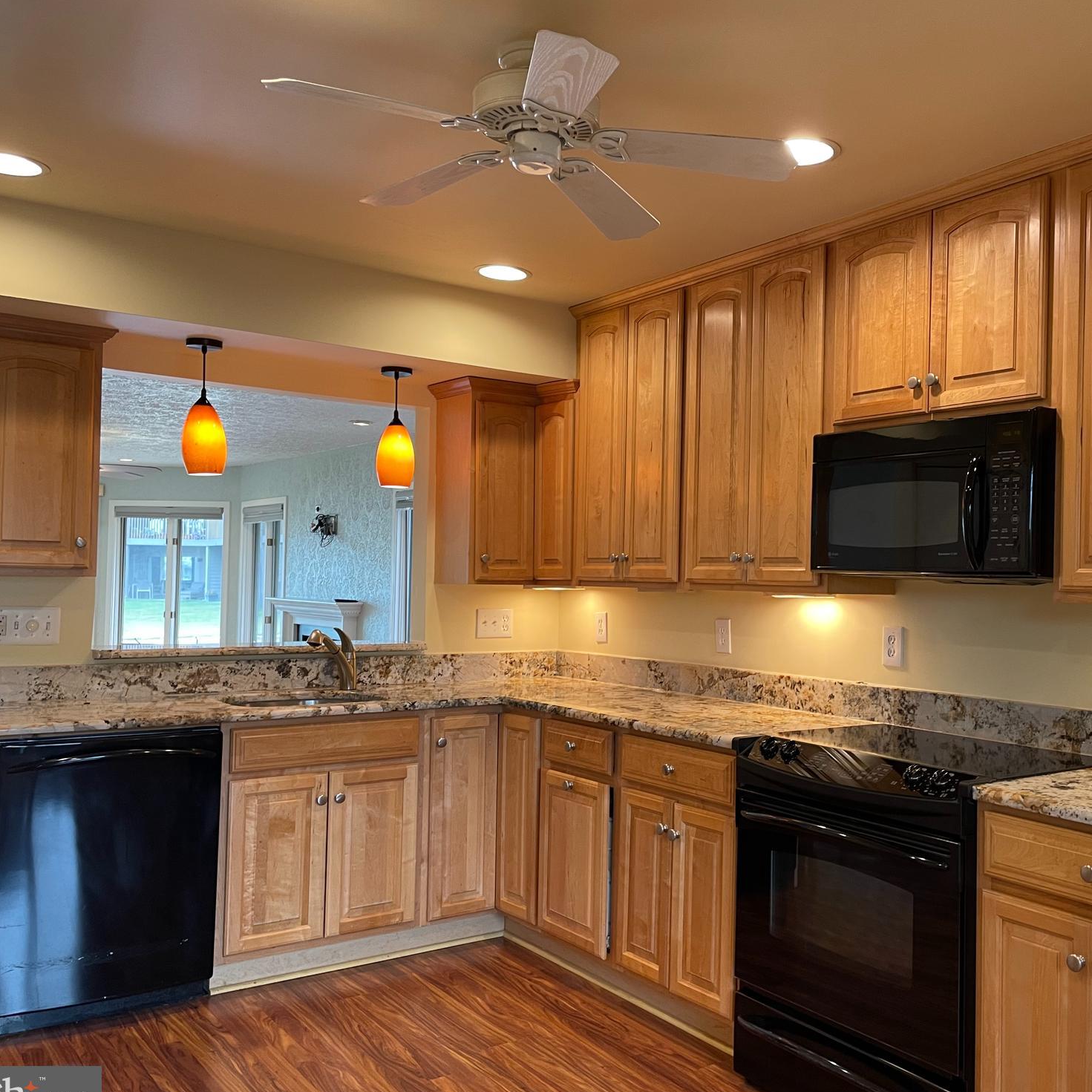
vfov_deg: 51.1
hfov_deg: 50.6
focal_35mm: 32
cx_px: 676
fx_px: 1142
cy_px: 557
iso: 80
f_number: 1.6
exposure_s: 1/60
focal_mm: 4.2
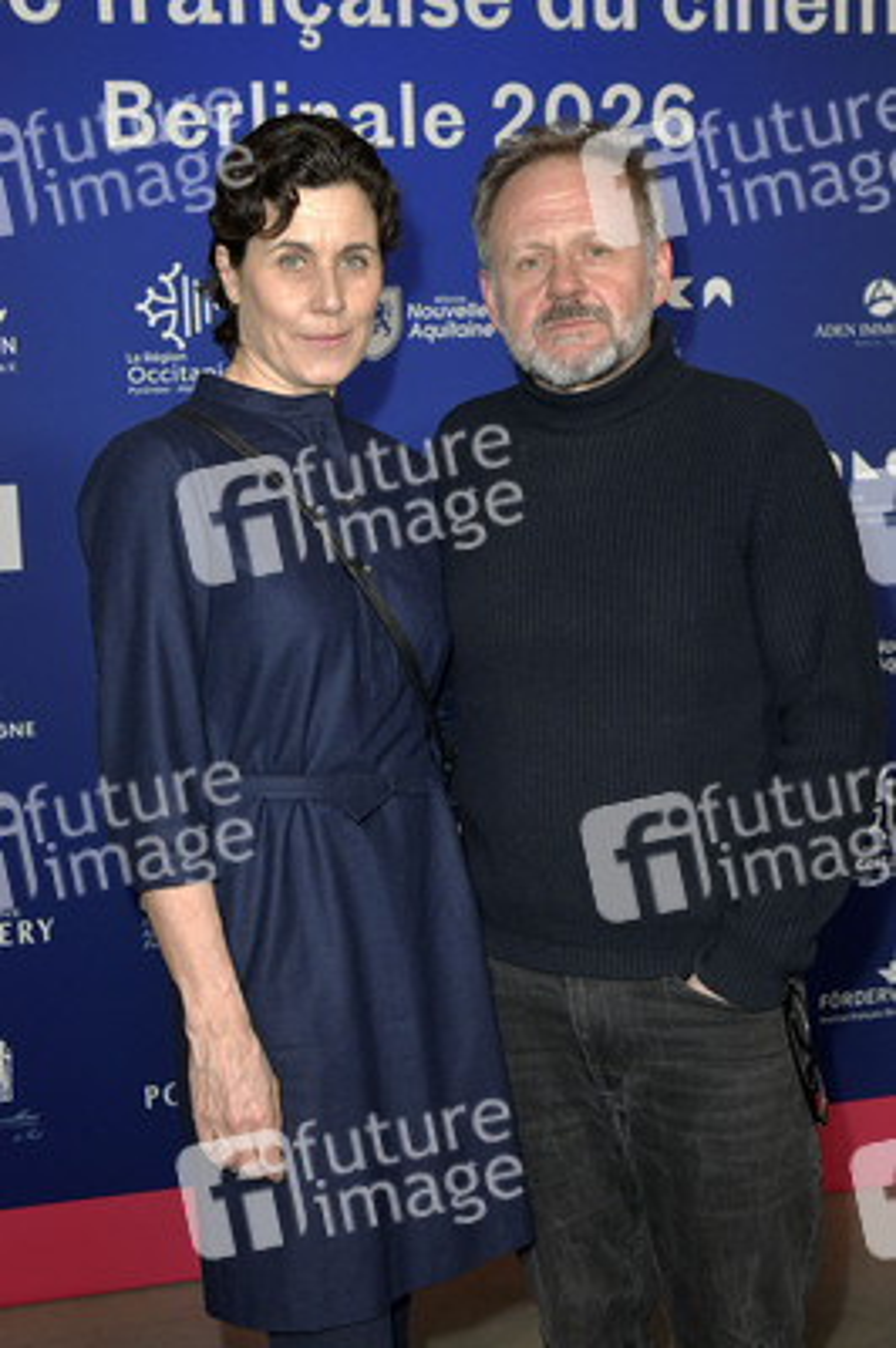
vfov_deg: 48.5
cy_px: 674
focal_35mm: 40
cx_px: 448
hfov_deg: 33.3
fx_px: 1496
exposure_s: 1/200
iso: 2000
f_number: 5.6
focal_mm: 40
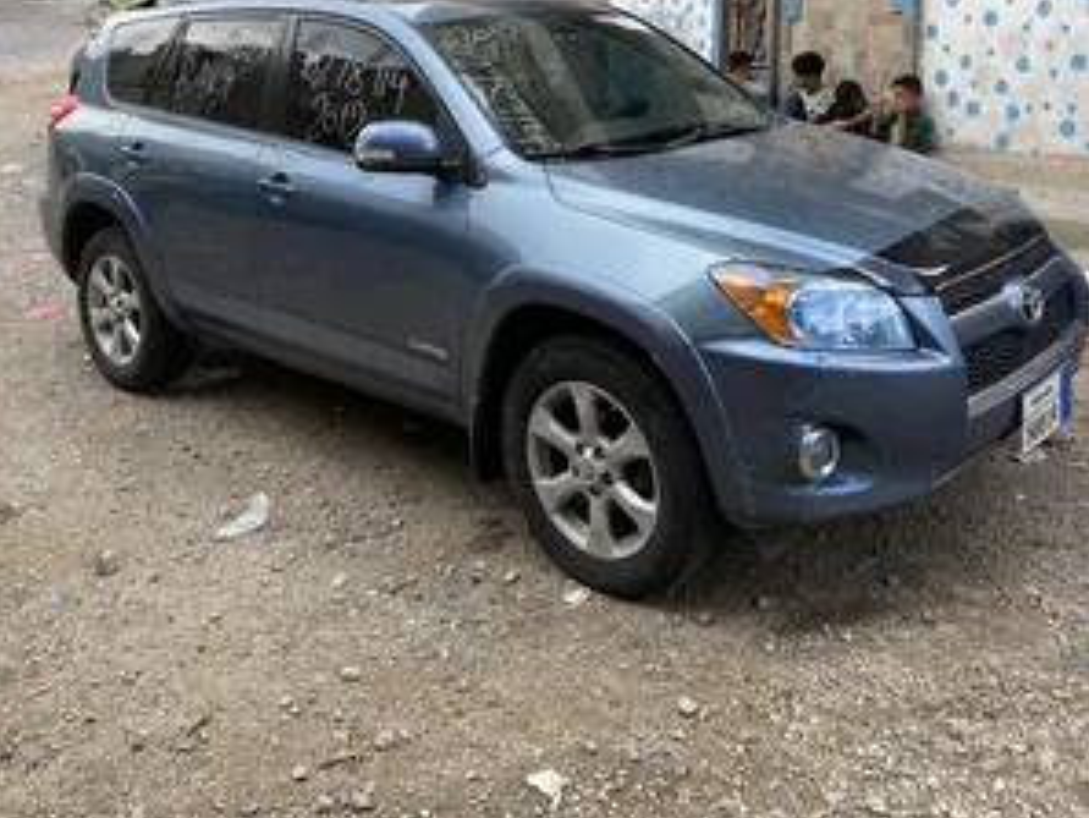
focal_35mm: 35
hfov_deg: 52.6
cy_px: 114
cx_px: 543
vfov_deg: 38.5
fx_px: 1102
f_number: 1.8
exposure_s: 1/287
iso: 32
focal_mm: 4.25
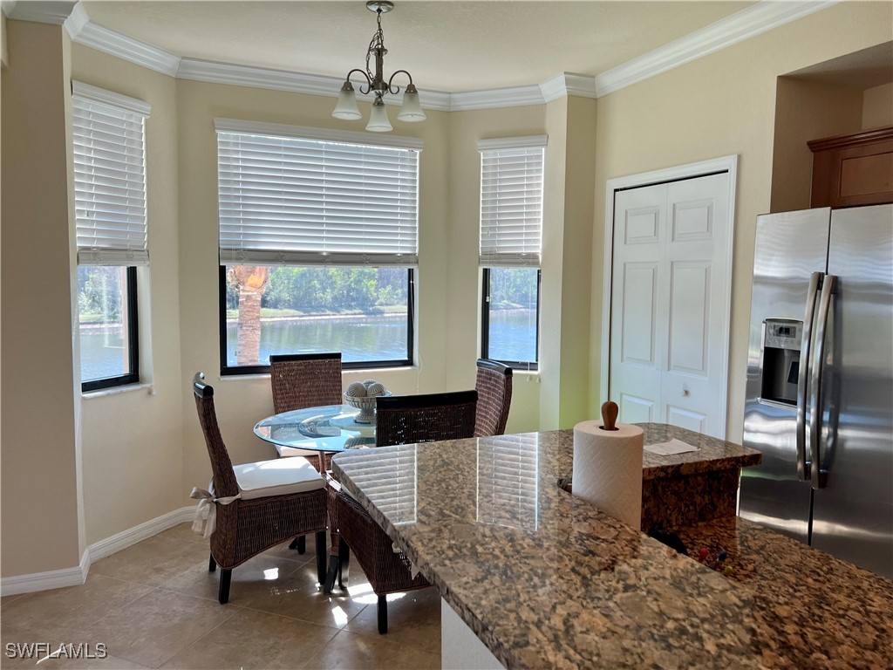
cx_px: 446
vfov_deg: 53.1
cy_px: 335
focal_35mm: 26
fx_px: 671
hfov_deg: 67.3
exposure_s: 1/196
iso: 40
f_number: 1.5
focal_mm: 5.7
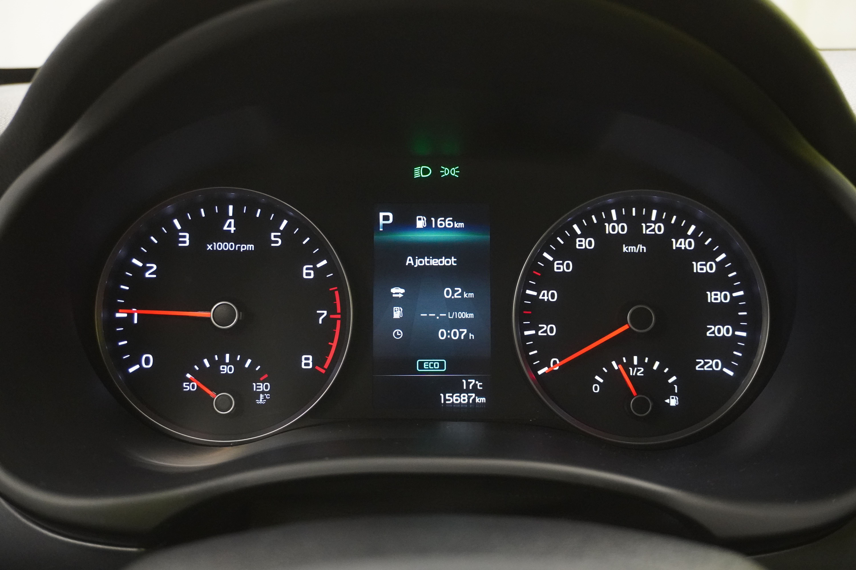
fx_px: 963
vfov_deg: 33.0
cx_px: 428
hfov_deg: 47.9
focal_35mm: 40
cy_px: 285
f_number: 4.5
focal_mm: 27
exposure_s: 1/50
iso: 4000
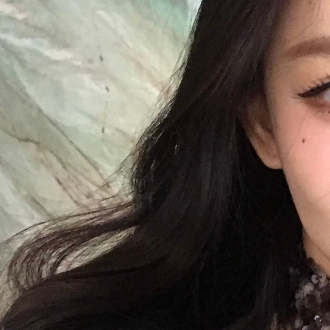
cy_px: 226
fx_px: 906
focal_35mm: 84
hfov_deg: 19.8
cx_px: 358
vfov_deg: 20.6
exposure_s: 1/25
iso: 200
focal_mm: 2.87
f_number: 2.2
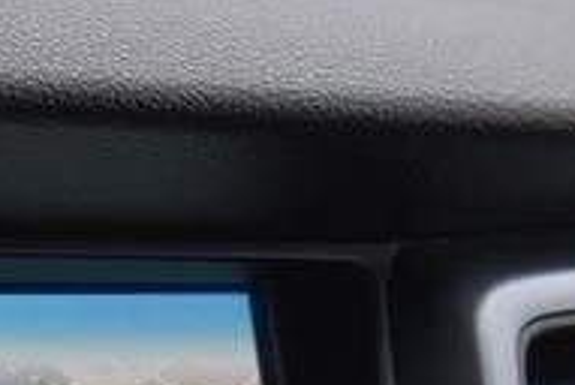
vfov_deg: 5.4
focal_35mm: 246
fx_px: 3935
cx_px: -443
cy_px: 899
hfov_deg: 8.1
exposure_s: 1/125
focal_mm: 46
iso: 500
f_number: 5.6
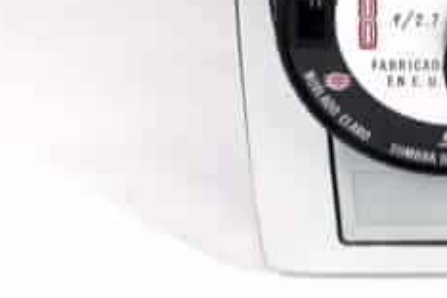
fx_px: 3514
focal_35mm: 283
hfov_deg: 7.3
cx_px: 447
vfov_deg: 4.8
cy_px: -132
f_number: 3.6
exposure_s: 1/70.7
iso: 100
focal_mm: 17.3
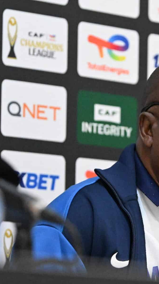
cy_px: 142
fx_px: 1860
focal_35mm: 248
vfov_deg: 8.7
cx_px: 196
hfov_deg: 4.9
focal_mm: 105
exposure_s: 1/320
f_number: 3.2
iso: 16000
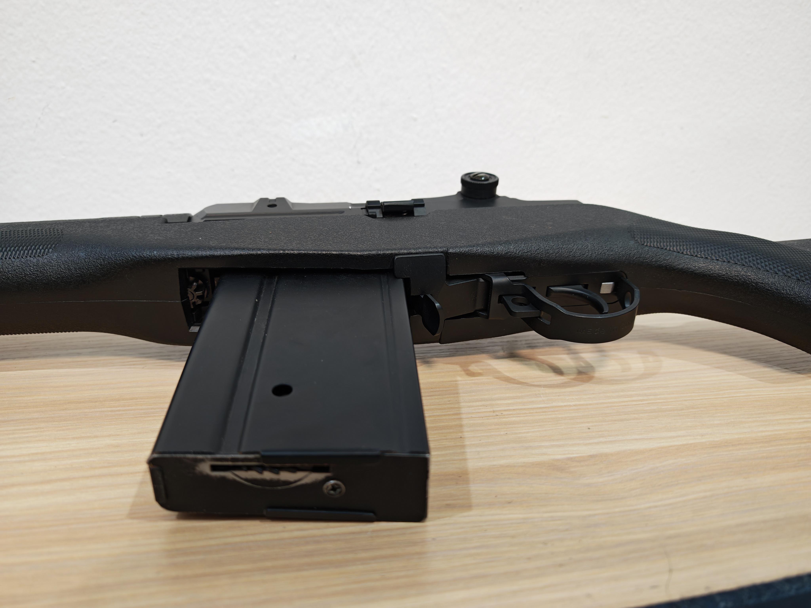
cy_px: 304
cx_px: 406
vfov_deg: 56.8
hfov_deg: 71.6
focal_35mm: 24
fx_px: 562
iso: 200
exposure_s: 1/33
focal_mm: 6.83
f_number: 2
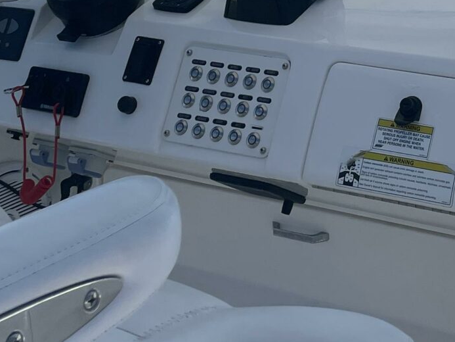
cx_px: 437
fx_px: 1262
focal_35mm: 96
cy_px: -135
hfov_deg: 19.9
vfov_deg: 14.6
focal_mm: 4.2
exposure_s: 1/5051
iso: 32
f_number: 1.6
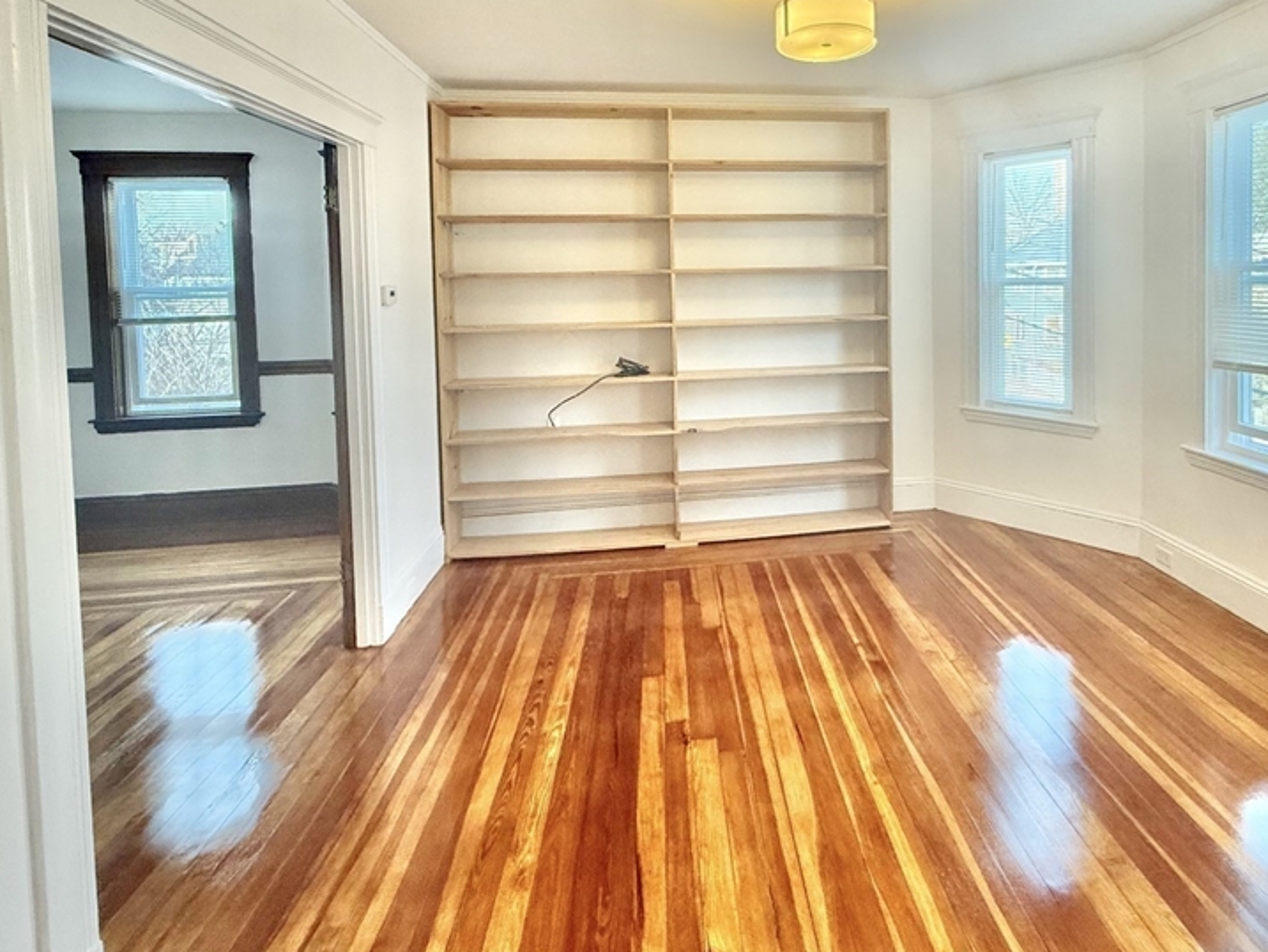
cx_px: 782
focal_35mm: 20
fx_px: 733
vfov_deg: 64.1
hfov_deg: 80.4
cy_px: 310
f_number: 2.2
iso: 400
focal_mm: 2.22
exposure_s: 1/120
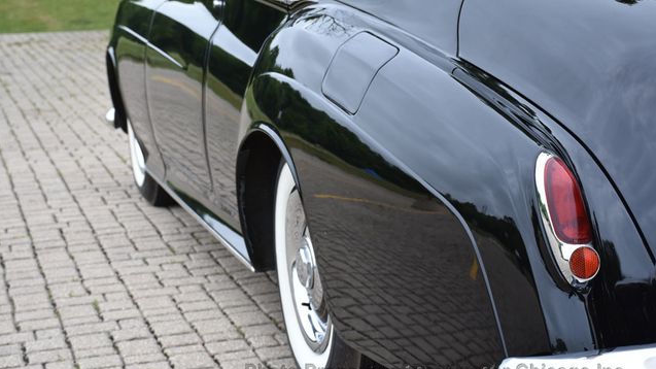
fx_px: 1374
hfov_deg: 26.9
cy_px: 171
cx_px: 329
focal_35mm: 79
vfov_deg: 15.3
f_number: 8
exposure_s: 1/500
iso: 450
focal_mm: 50
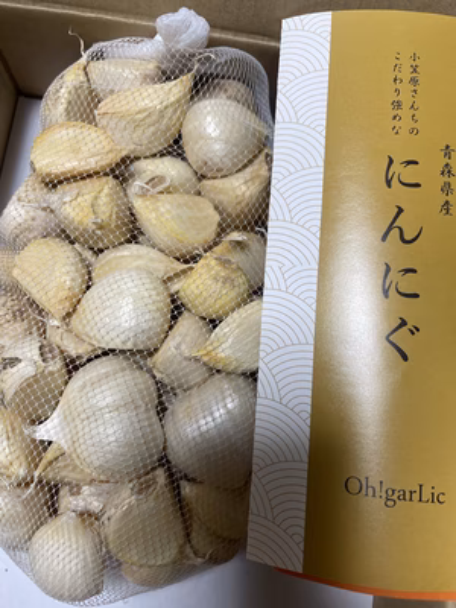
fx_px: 439
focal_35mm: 25
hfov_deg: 54.9
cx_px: 228
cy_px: 304
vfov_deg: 69.4
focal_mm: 5.1
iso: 80
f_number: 1.6
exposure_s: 1/120
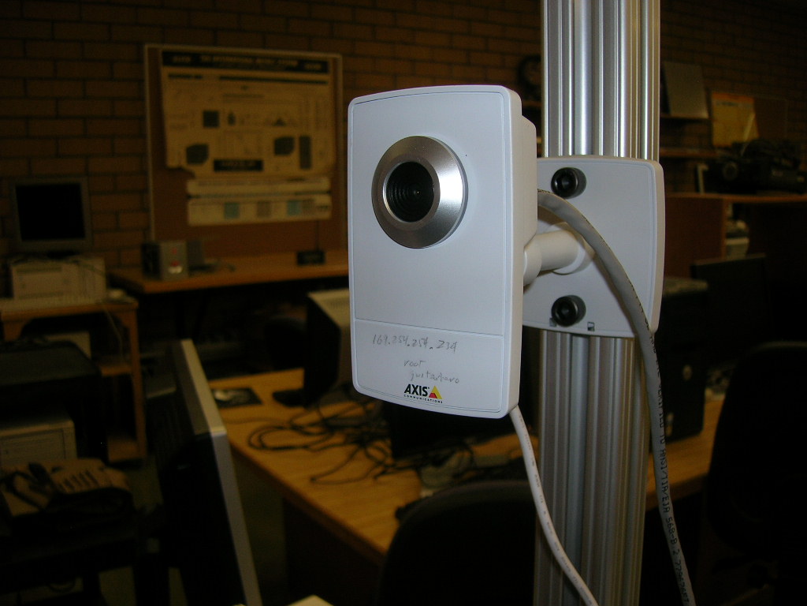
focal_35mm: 34
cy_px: 303
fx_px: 793
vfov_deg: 41.8
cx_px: 404
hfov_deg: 54.0
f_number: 2.9
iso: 50
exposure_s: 1/60.1
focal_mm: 5.7
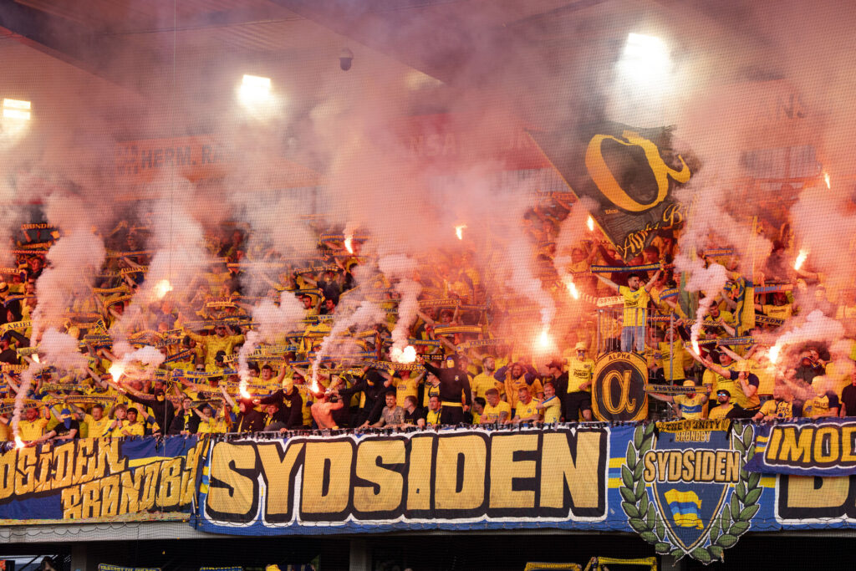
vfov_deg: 6.9
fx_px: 4756
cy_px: 286
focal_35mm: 200
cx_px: 428
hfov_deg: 10.3
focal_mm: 200
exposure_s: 1/1600
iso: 640
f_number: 4
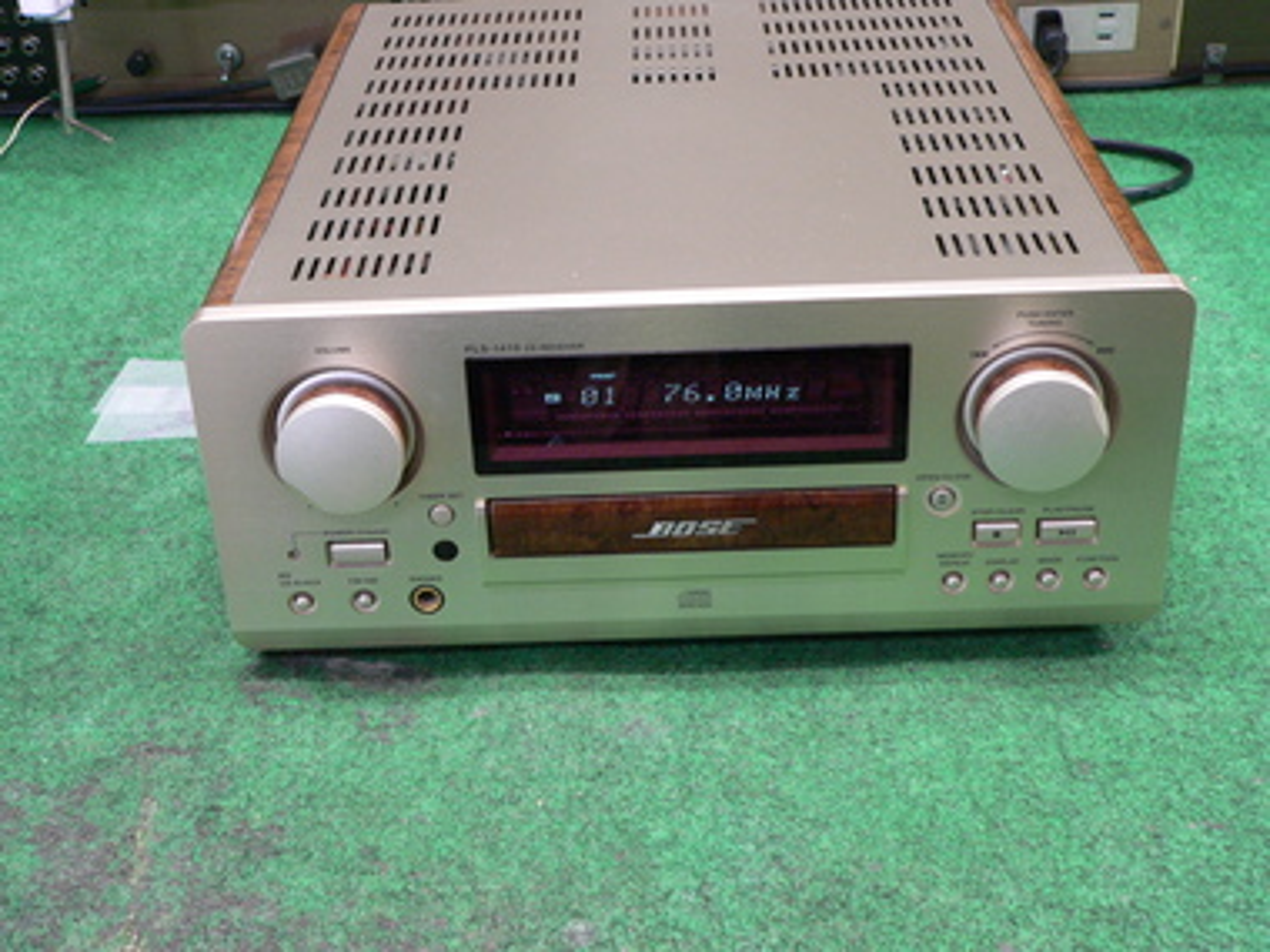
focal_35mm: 50
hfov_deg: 38.2
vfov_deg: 29.1
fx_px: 1834
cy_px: 476
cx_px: 635
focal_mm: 8.3
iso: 200
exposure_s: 1/10
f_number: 2.8
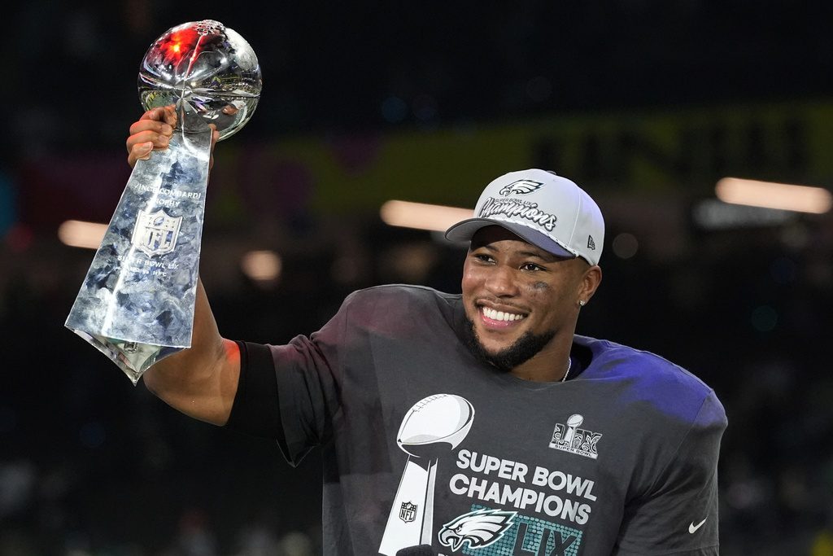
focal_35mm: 300
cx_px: 416
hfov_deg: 6.9
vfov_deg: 4.6
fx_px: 6942
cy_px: 278
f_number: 5
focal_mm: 200
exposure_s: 1/1600
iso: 5000
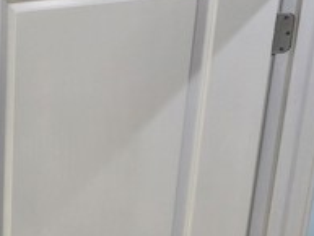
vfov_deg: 31.0
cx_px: -28
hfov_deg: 37.1
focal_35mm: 43
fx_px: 390
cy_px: 239
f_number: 2.2
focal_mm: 2.2
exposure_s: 1/60
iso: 125
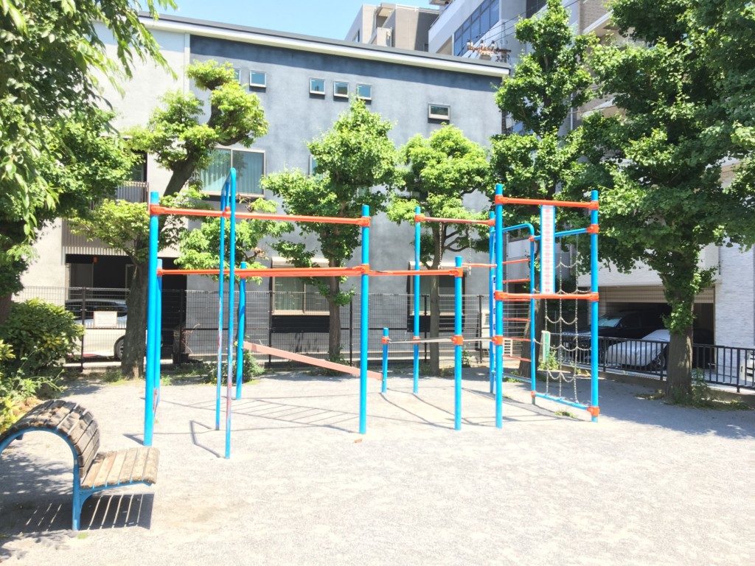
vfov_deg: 48.2
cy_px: 283
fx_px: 633
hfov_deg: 61.7
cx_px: 378
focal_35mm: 29
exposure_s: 1/262
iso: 25
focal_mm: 4.15
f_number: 2.2
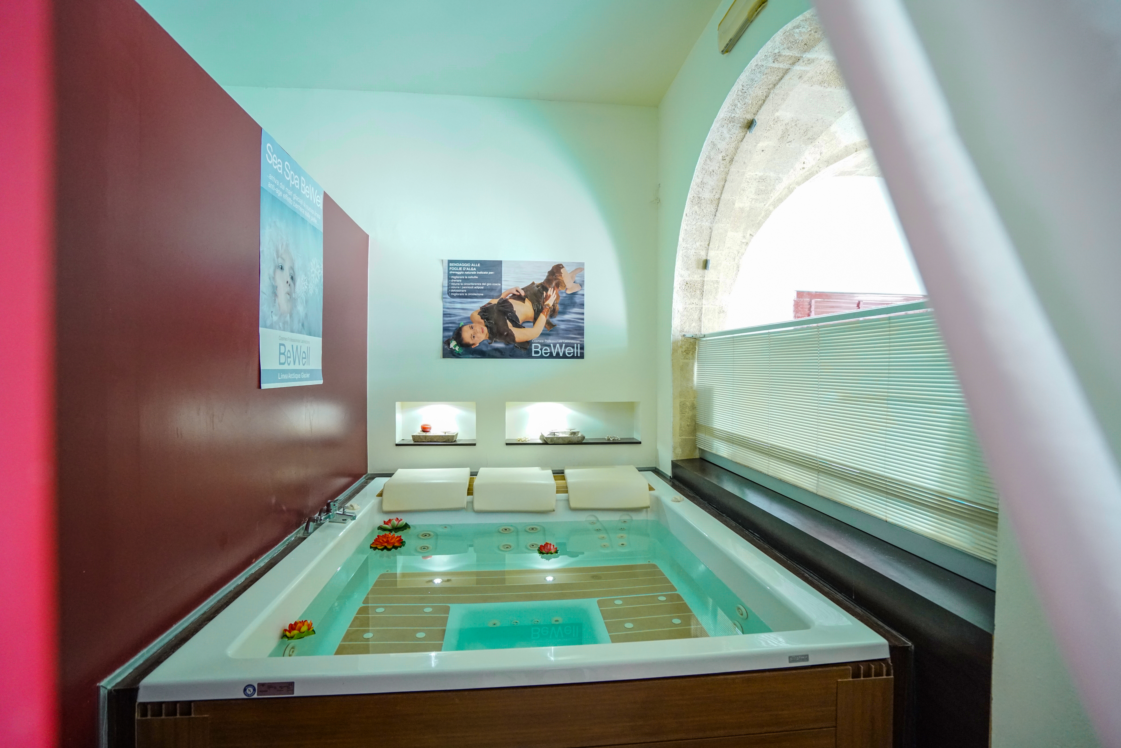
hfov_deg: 96.7
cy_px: 374
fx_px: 498
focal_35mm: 16
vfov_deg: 73.8
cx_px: 560
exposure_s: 1/60
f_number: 4
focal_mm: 16
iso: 3200
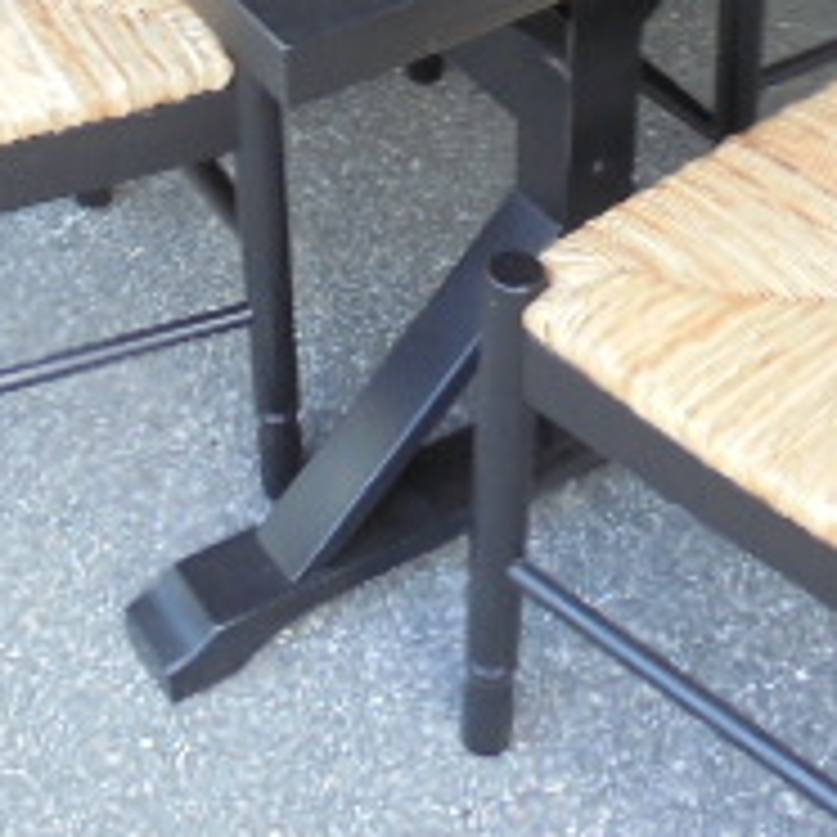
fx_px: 2161
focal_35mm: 79
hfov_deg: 21.9
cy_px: -76
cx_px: 342
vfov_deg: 20.9
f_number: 3.5
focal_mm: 4.6
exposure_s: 1/30
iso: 100
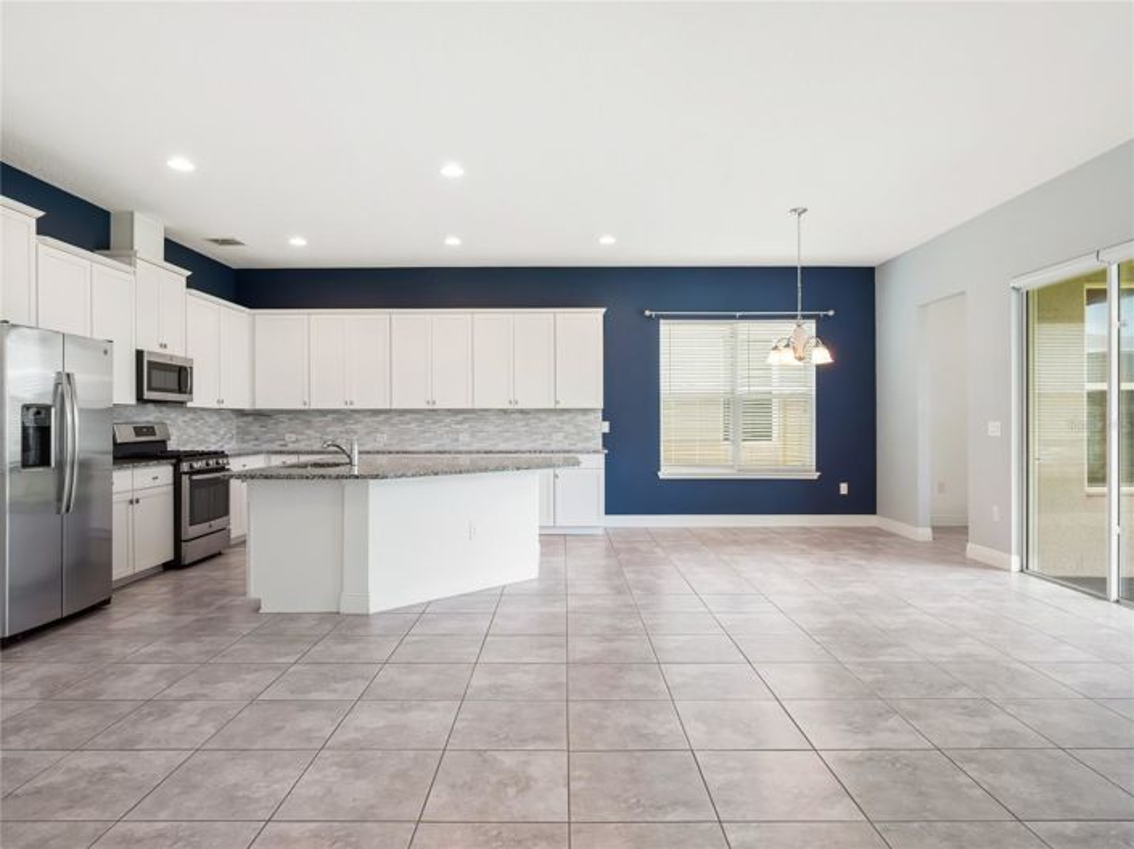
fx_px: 655
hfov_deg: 81.8
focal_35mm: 20
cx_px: 567
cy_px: 424
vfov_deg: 65.9
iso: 2500
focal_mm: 10
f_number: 5.6
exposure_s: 1/60
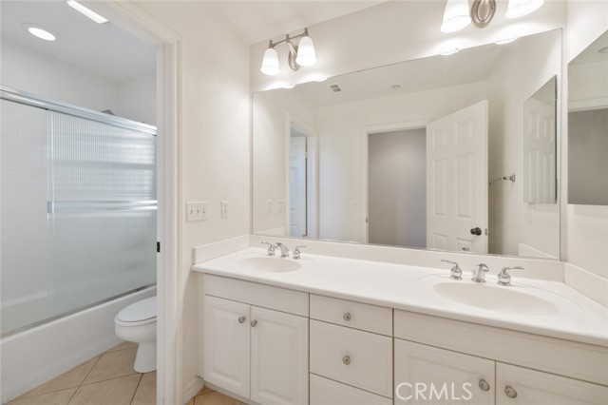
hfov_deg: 104.3
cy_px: 202
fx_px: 236
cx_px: 304
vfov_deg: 81.1
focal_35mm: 14
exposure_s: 1/250
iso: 400
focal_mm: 14
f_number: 3.5
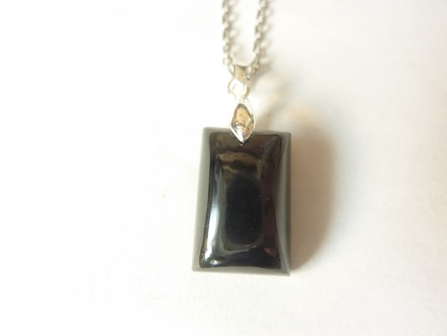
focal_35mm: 25
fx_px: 323
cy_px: 168
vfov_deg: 54.9
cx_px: 224
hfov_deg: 69.4
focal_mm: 4.1
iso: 320
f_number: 3.3
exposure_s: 1/30
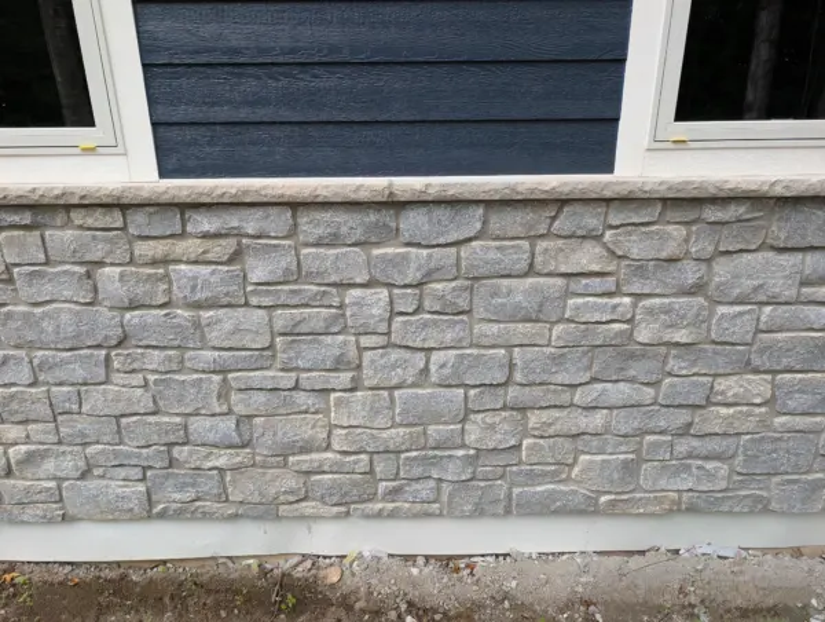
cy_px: 311
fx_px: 573
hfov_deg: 71.5
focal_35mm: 24
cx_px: 412
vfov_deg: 57.0
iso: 21
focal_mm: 6.9
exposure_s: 1/192
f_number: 1.68
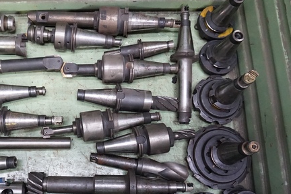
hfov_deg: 47.0
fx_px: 323
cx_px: 79
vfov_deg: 33.3
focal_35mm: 40
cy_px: 114
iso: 3200
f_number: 3.5
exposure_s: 1/40
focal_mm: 16
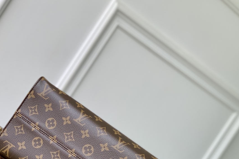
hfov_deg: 22.4
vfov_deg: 15.0
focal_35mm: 91
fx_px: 604
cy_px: 122
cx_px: 116
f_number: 2.4
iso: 25
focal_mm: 6
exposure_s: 1/122
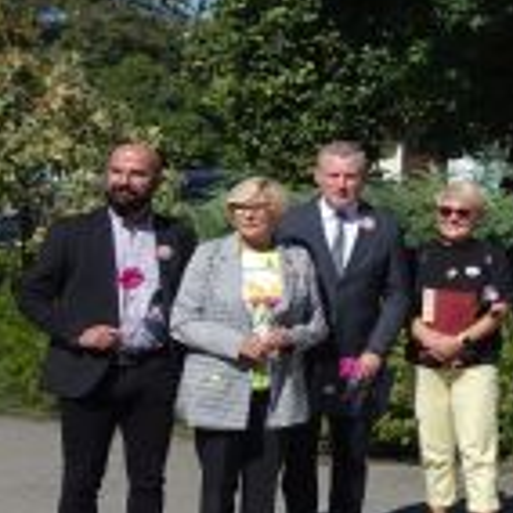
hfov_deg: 14.3
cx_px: 1149
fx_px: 1543
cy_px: 201
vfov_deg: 18.9
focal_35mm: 92
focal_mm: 8.81
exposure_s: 1/800
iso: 125
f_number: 5
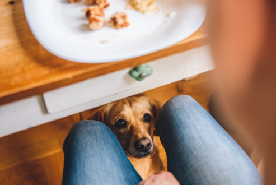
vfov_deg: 25.6
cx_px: 144
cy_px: 91
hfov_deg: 37.5
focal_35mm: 53
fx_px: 407
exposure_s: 1/160
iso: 800
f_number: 2.8
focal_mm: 44
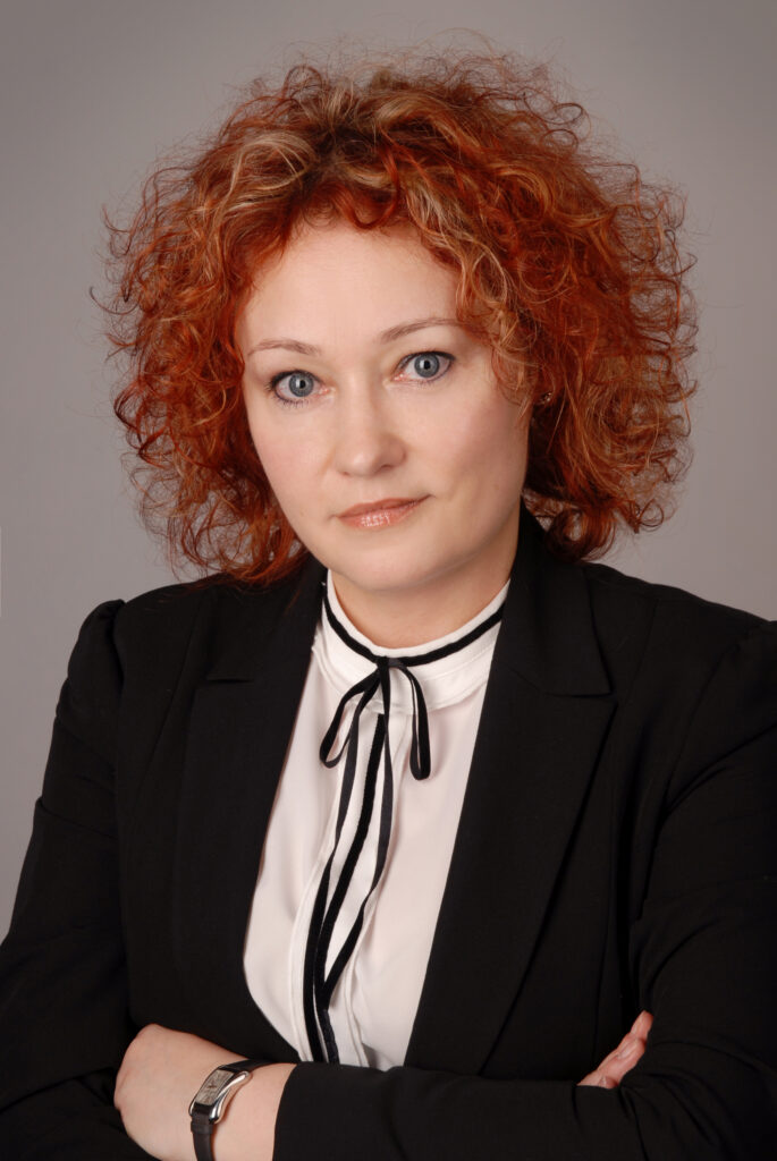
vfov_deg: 26.0
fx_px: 2519
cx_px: 388
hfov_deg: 17.5
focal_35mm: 78
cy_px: 580
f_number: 7.1
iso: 100
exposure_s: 1/125
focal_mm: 52
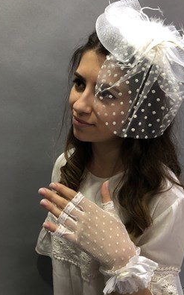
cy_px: 144
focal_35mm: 31
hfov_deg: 40.5
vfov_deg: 61.3
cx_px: 100
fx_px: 249
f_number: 1.8
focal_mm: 3.99
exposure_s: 1/15
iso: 80
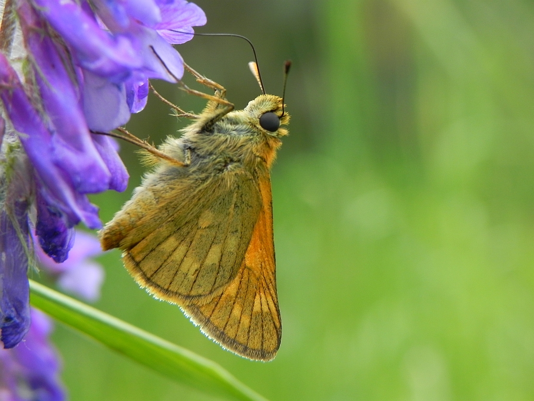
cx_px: 267
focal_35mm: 105
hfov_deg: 18.7
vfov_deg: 14.1
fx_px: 1620
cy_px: 200
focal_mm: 18.8
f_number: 4
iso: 160
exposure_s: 1/240
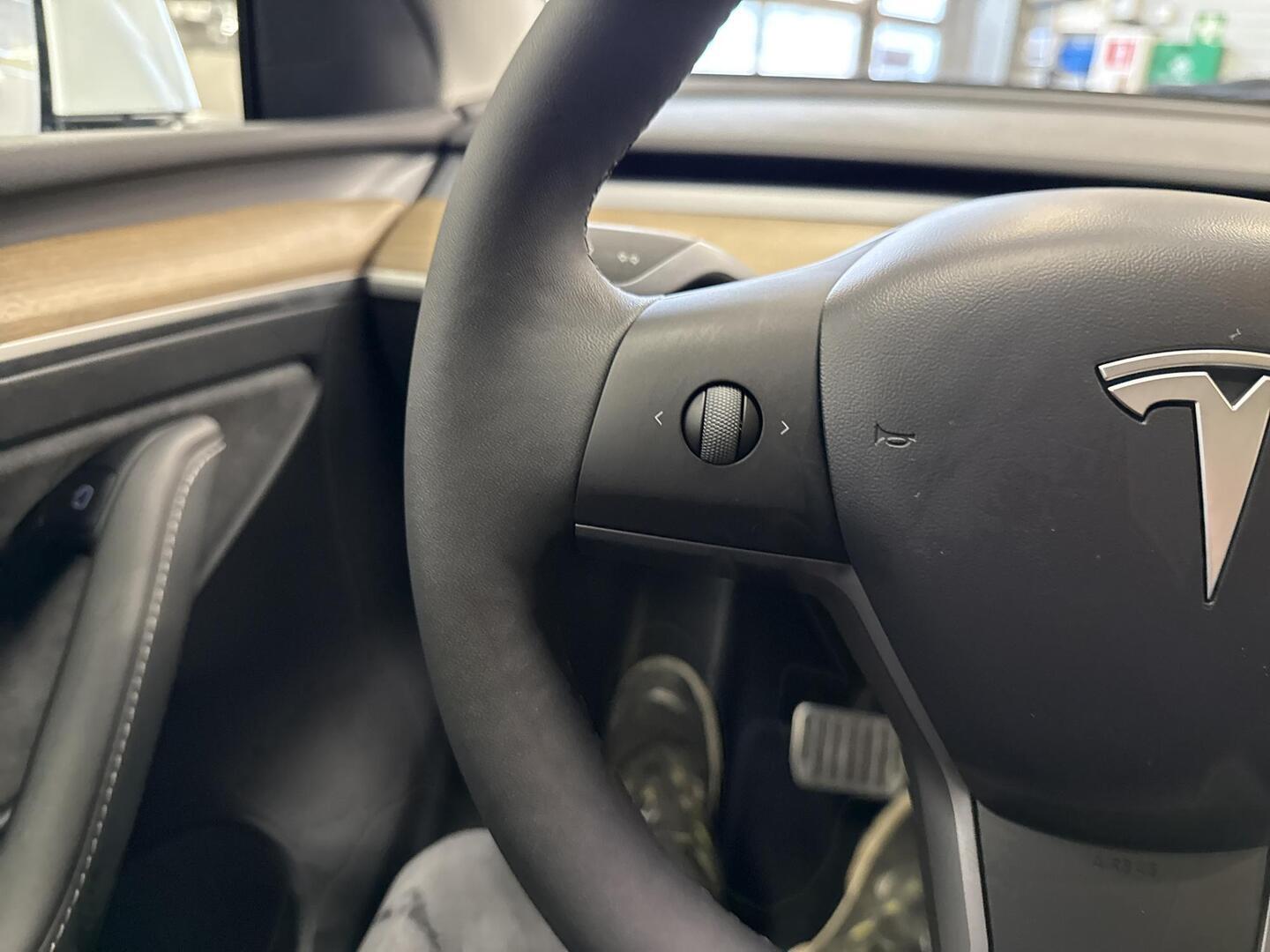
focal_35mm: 24
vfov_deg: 56.8
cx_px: 635
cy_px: 476
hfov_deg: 71.6
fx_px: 881
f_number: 1.78
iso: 800
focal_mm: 6.76
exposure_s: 1/50
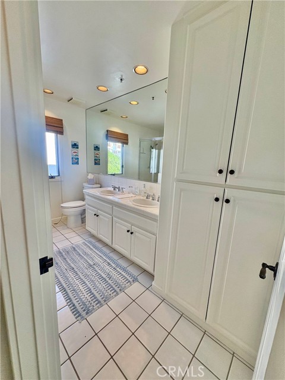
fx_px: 154
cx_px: 142
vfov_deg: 102.1
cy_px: 190
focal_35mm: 14
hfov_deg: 85.7
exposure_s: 1/120
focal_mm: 2.22
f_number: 2.2
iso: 160
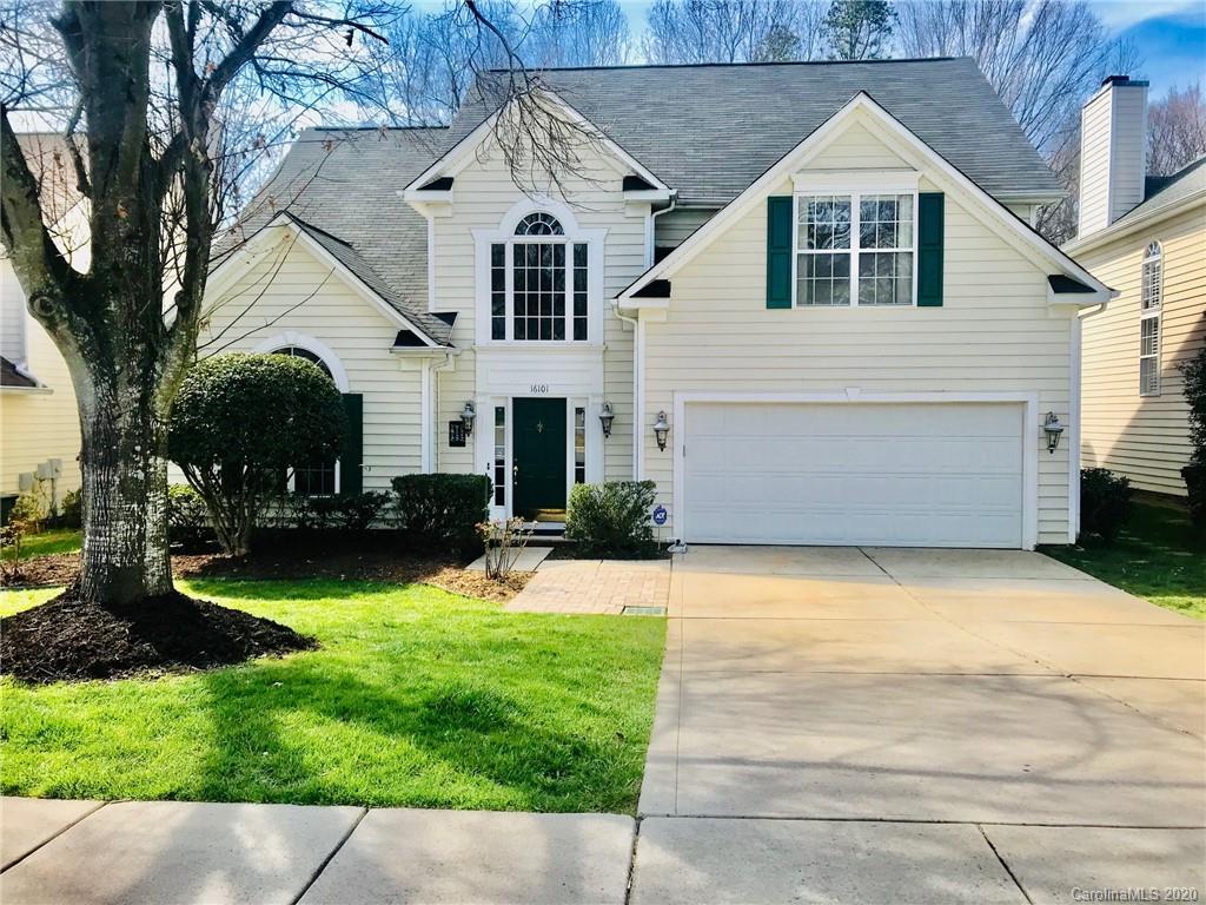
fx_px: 976
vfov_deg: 49.7
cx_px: 603
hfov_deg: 63.4
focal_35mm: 28
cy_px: 452
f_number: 1.8
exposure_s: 1/1008
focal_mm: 3.99
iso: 20
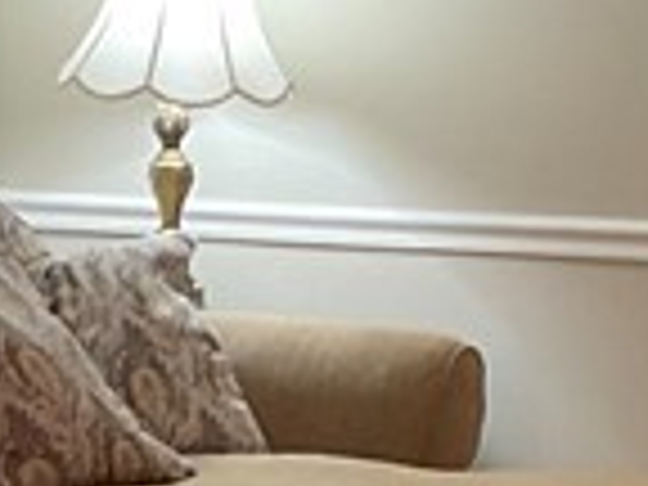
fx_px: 3856
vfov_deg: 7.2
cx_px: -158
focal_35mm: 206
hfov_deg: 9.5
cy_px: 423
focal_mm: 3
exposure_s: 1/60
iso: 200
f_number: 1.8
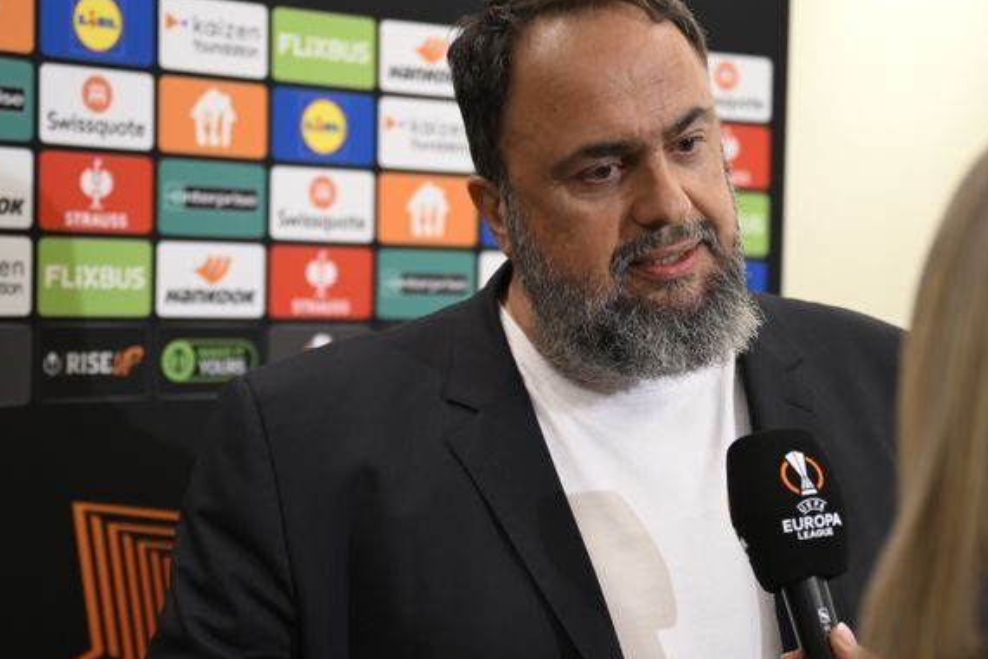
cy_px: 382
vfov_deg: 18.2
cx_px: 478
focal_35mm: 75
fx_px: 2059
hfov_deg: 27.0
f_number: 2.8
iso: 640
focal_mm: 51
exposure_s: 1/160
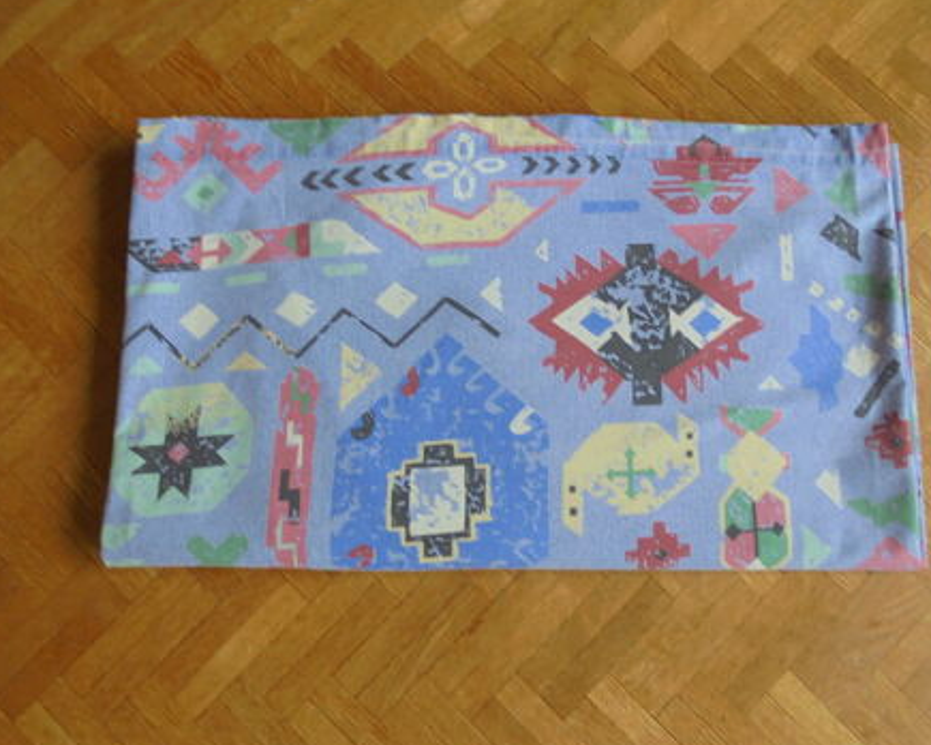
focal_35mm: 28
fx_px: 772
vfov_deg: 51.5
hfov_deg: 62.2
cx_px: 488
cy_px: 375
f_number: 3.5
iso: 100
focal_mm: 4.6
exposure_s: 1/40
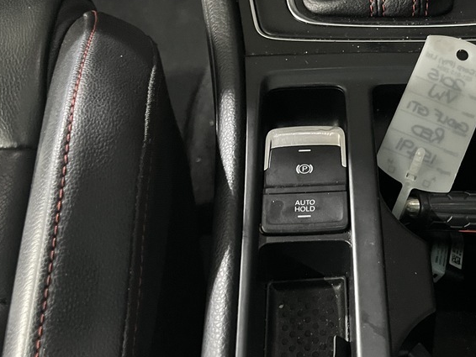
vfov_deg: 30.6
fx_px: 647
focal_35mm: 47
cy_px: 250
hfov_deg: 39.6
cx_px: 344
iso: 640
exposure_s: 1/25
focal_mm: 5.1
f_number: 1.6
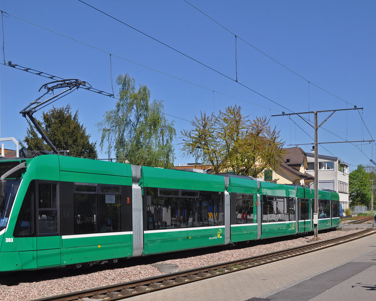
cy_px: 169
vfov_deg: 32.0
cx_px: 123
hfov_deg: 39.1
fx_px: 523
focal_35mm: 47
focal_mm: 24
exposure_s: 1/320
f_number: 11
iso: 200
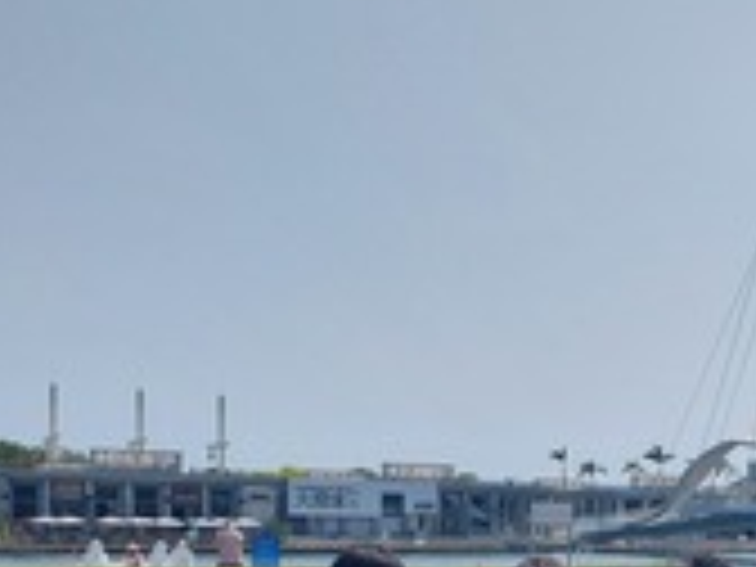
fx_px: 1245
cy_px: 567
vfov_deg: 24.5
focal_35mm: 57
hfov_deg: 30.7
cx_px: 801
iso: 40
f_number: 1.8
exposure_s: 1/2599
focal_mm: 5.23
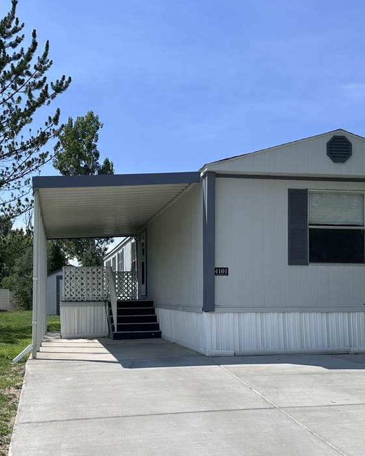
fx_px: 580
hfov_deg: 34.9
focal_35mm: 43
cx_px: 171
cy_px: 269
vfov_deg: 42.7
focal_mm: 6.86
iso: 80
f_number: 1.78
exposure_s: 1/6211
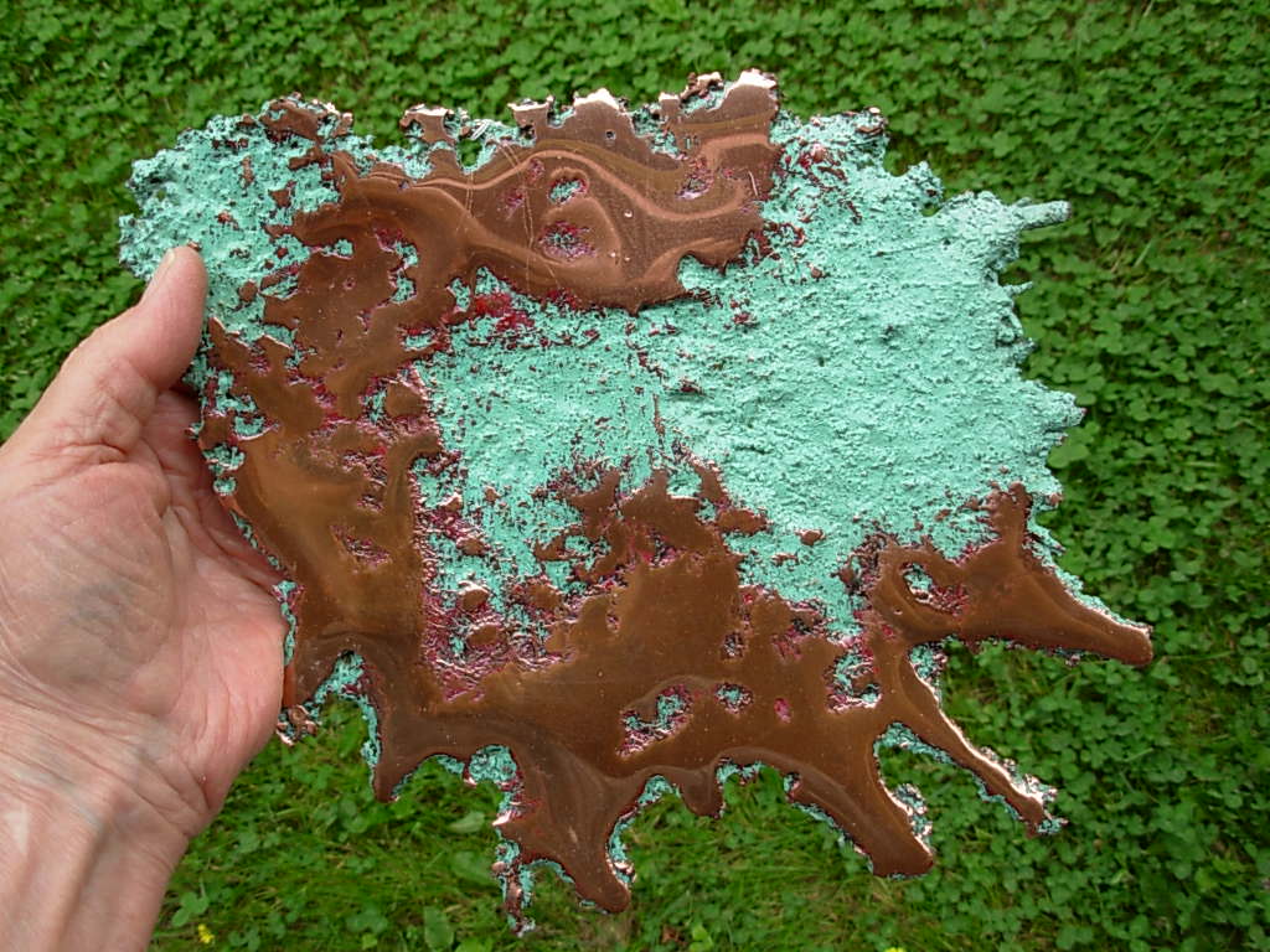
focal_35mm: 38
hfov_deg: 49.0
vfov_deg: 37.7
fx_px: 1394
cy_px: 476
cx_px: 635
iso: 50
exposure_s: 1/296
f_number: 2.9
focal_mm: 6.3
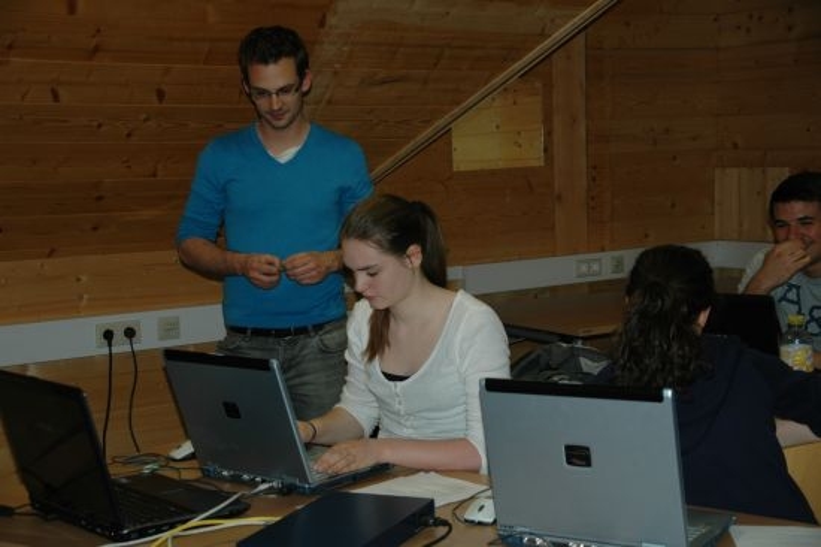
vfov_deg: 23.8
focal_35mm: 57
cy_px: 274
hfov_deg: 35.1
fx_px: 1299
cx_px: 410
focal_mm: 38
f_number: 4.8
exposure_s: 1/60
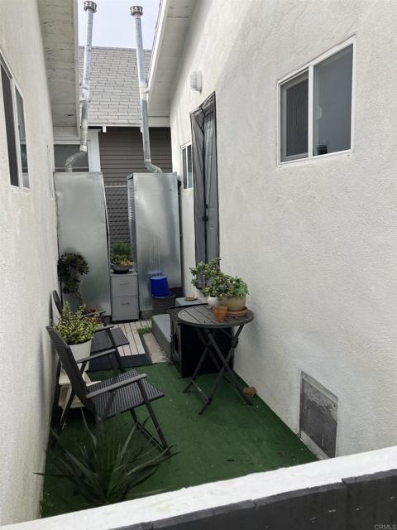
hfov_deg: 49.7
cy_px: 265
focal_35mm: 28
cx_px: 198
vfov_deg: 63.4
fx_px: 428
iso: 32
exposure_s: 1/883
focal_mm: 3.99
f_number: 1.8
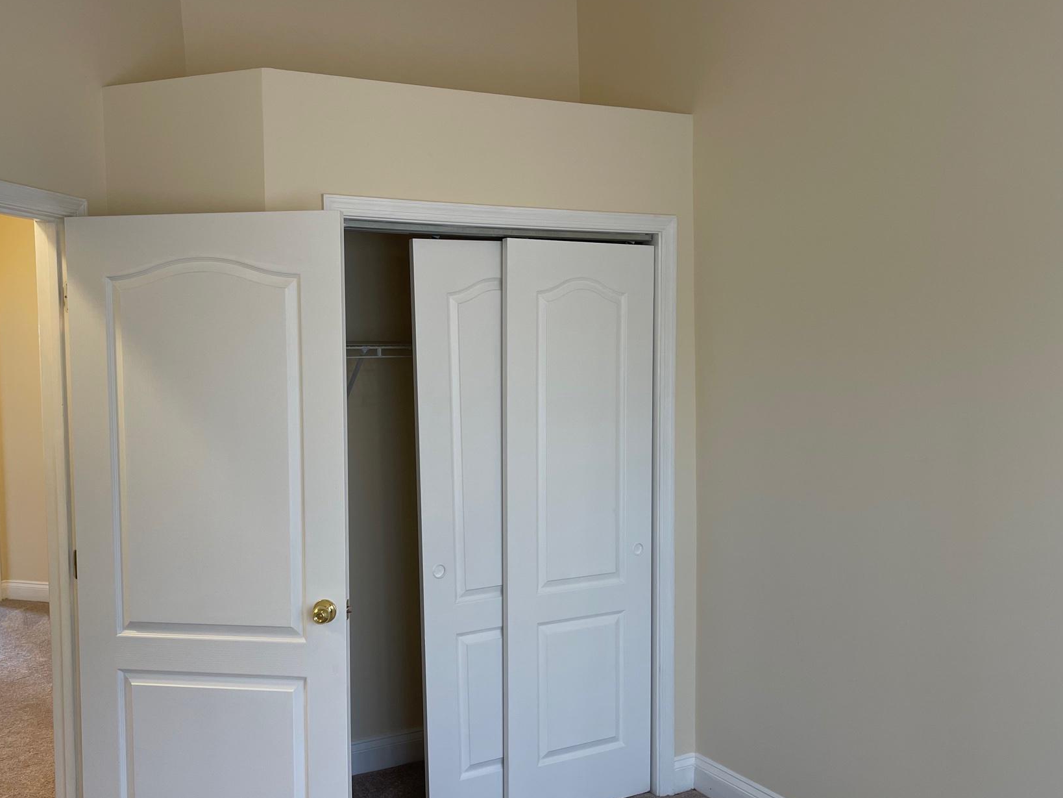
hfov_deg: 56.6
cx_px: 453
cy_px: 420
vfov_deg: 44.2
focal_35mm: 32
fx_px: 983
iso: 80
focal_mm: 5.1
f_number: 1.6
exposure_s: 1/60
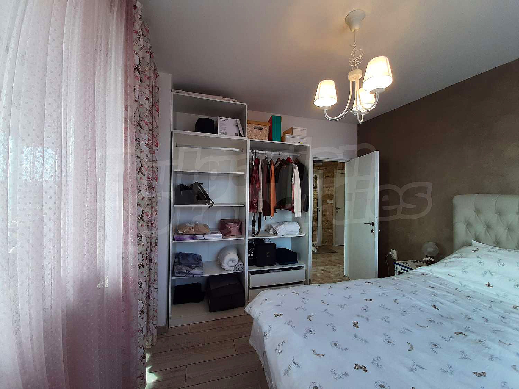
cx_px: 260
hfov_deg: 106.2
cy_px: 194
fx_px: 195
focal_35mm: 13
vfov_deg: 89.9
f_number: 2.2
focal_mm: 1.42
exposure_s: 1/50
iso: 40
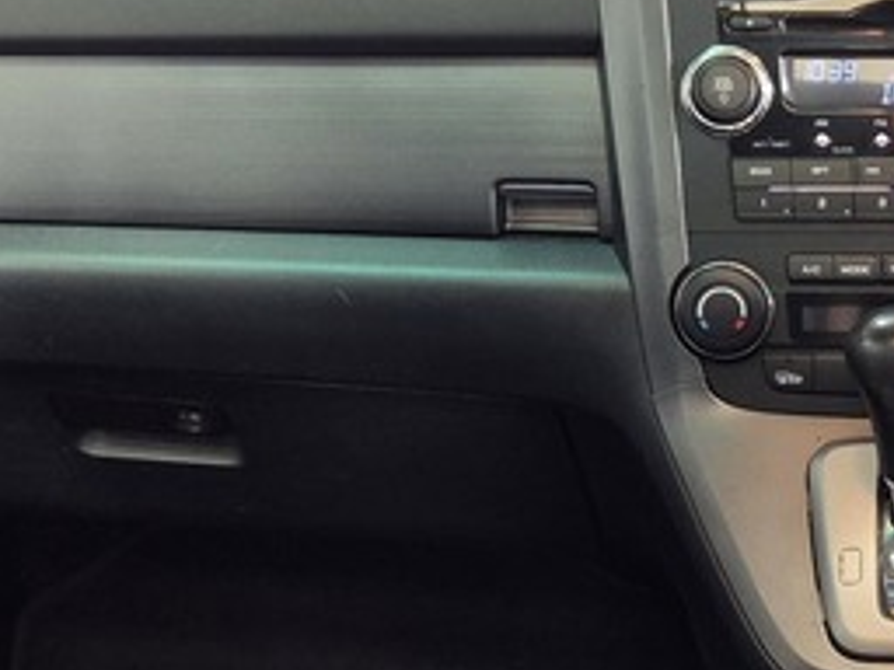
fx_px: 2376
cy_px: 447
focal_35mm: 92
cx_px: 999
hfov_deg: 20.3
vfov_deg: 16.0
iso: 400
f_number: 1.8
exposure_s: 1/100
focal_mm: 5.4
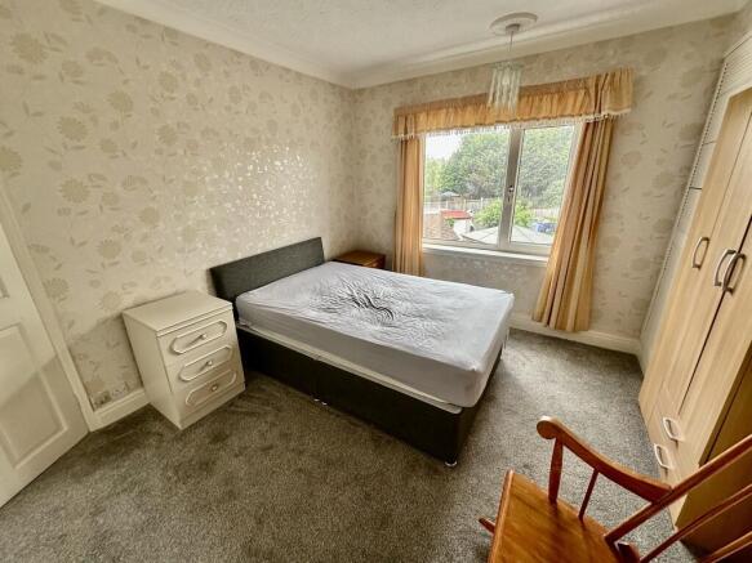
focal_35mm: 14
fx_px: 304
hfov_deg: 102.1
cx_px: 376
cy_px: 282
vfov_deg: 85.7
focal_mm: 2.22
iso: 64
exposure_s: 1/99
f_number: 2.2
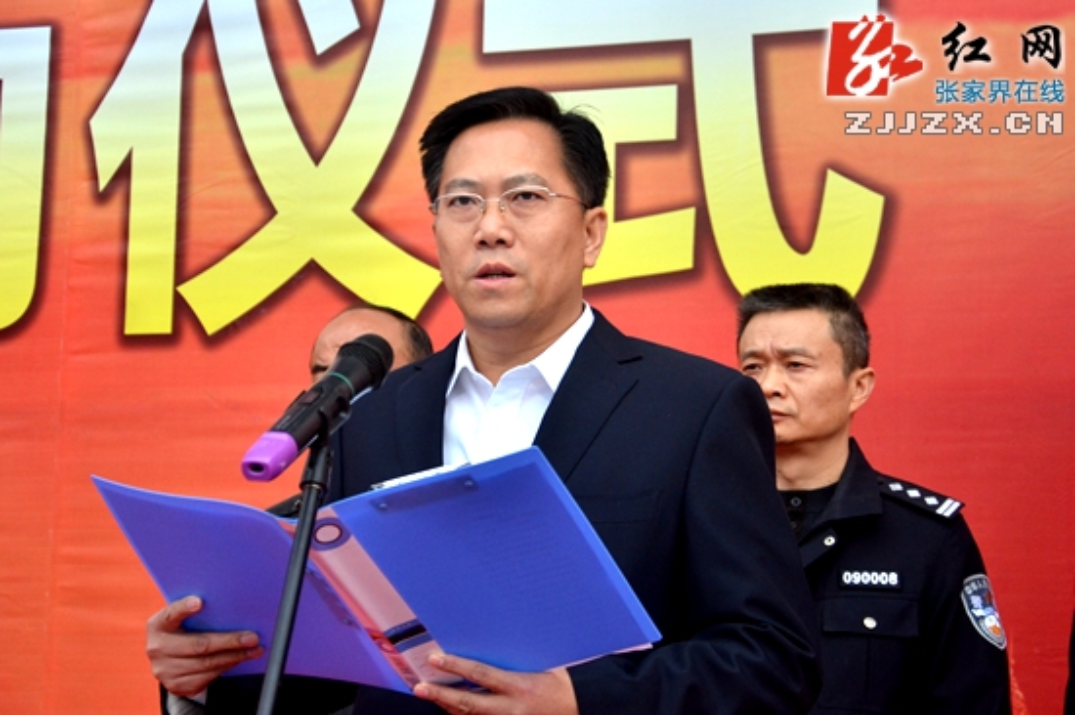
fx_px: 2149
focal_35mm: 72
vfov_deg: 18.9
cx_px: 538
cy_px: 358
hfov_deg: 28.1
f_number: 5
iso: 800
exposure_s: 1/2000
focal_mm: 48
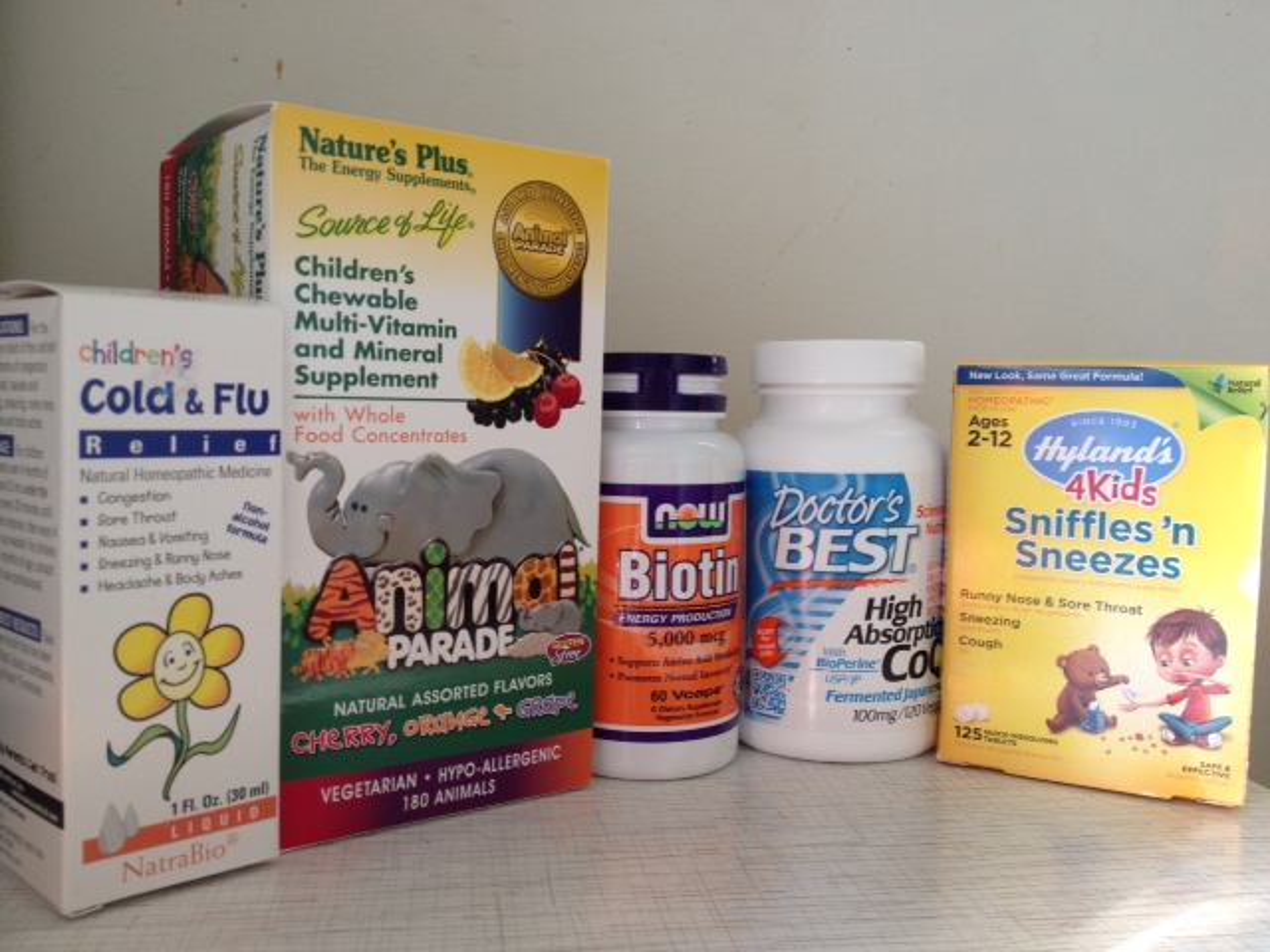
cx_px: 635
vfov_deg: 40.7
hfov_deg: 52.6
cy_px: 476
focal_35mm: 35
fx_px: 1284
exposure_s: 1/24
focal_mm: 4.28
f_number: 2.4
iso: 50
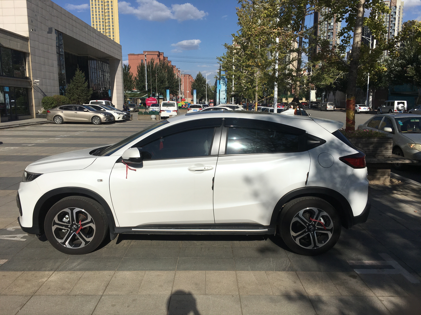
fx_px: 353
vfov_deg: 48.2
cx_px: 210
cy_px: 158
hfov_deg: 61.7
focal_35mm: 29
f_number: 2.2
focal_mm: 4.15
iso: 25
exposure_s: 1/5128
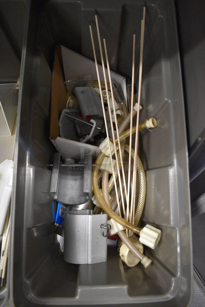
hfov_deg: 48.0
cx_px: 102
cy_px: 154
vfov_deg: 67.3
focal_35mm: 27
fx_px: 230
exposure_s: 1/125
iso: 3600
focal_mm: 18
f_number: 3.5
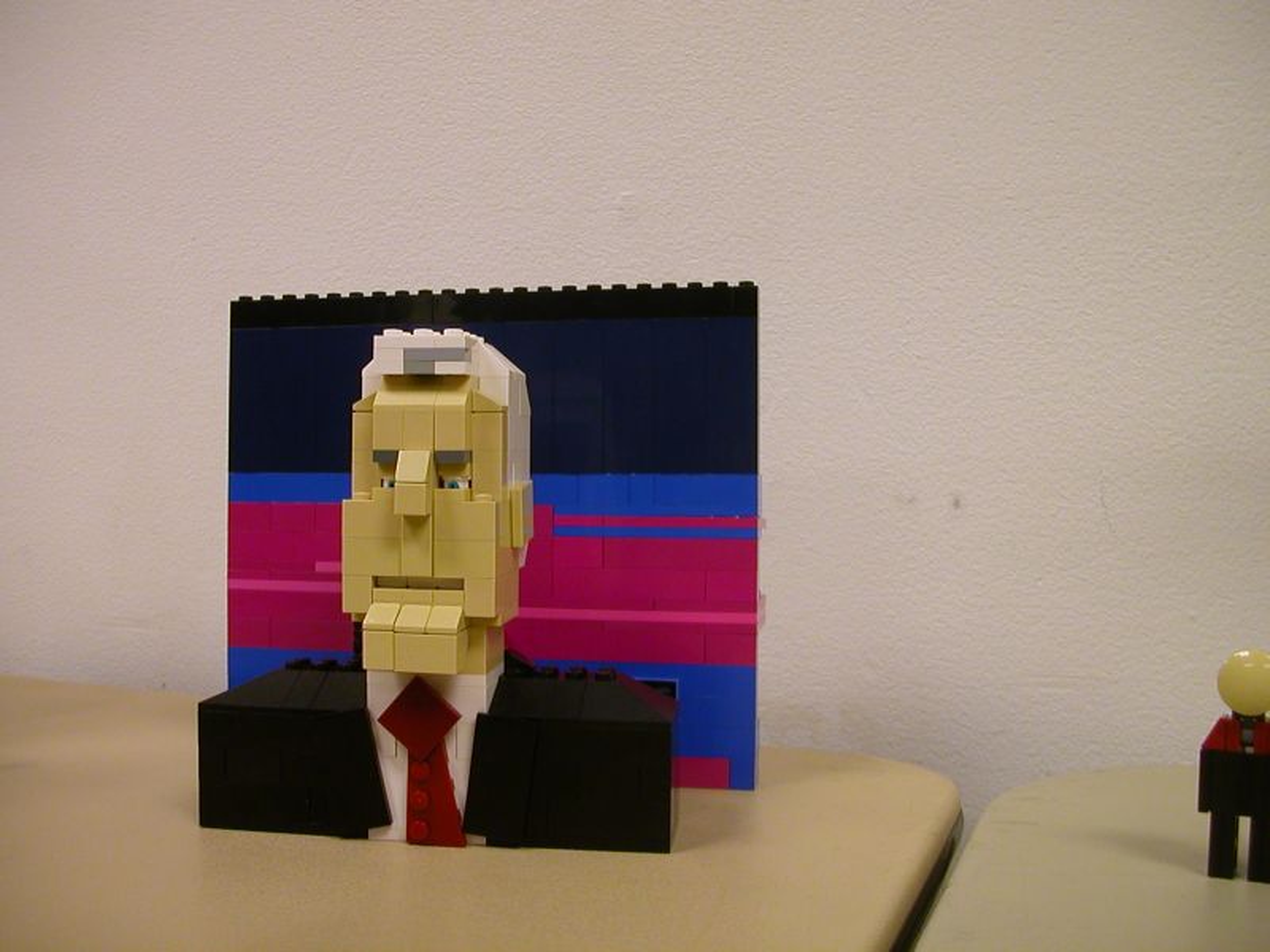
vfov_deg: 38.7
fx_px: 1357
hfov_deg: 50.1
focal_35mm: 37
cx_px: 635
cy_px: 476
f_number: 2.7
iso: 100
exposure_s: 1/32.6
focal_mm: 5.6
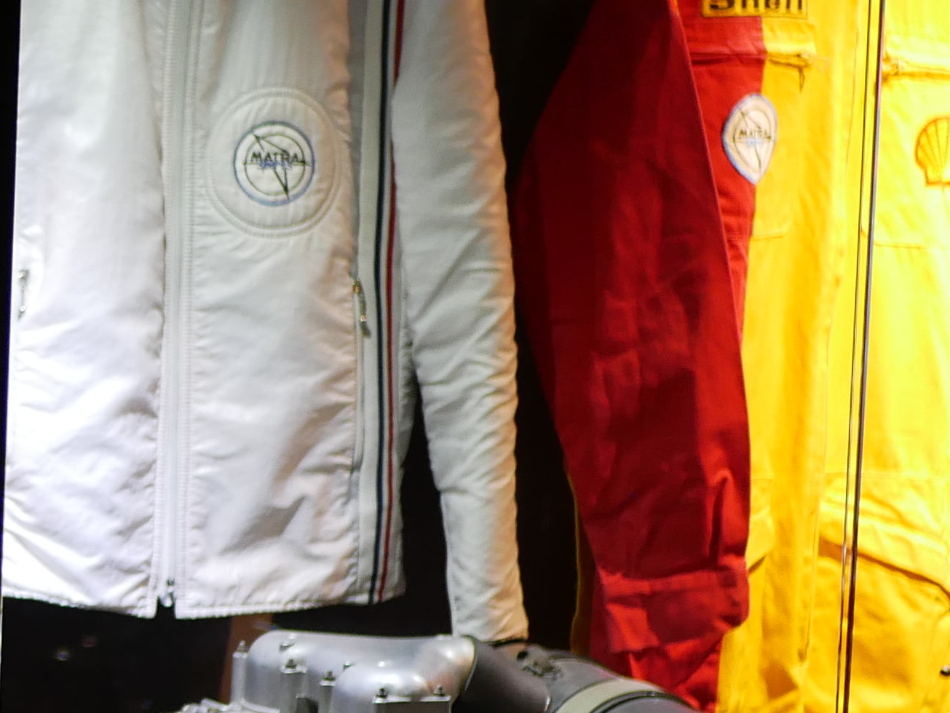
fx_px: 4832
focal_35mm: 176
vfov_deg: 8.4
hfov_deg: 11.0
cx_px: -301
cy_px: 501
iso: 400
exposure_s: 1/60
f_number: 1.7
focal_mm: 25
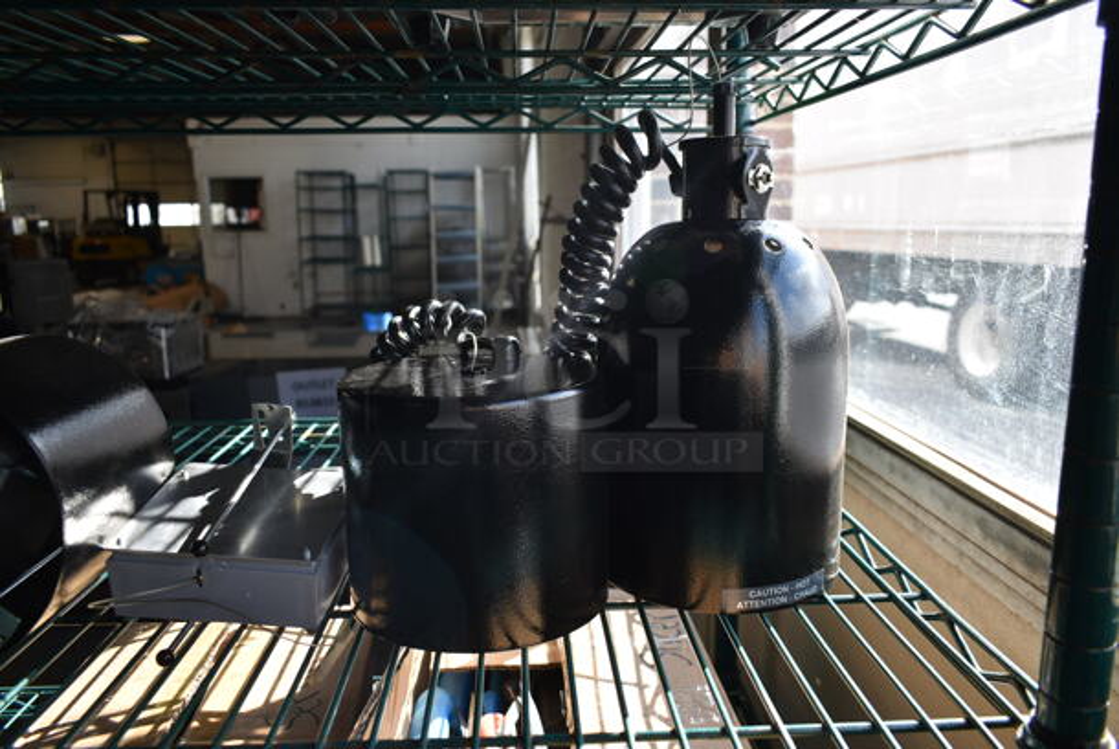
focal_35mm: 27
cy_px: 374
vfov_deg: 48.0
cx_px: 560
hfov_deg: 67.3
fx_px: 840
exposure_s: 1/100
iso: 100
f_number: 5
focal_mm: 18
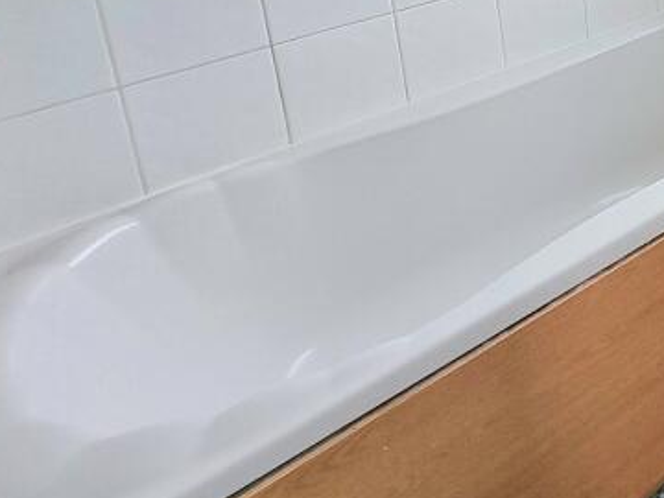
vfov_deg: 30.8
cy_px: -138
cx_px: 863
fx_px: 710
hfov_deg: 34.9
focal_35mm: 37
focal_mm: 2.2
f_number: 2.2
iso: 50
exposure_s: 1/196
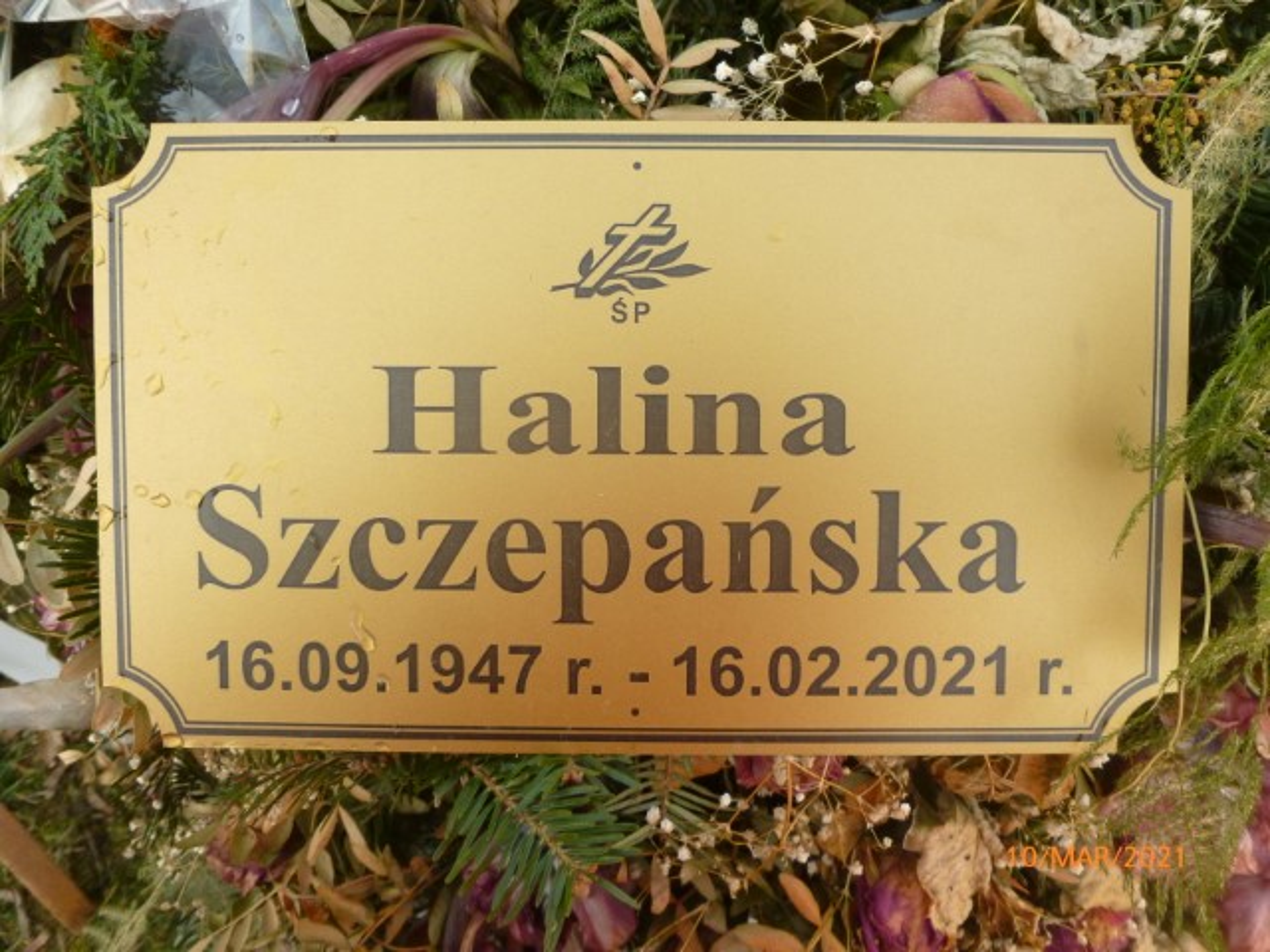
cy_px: 476
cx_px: 635
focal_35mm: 28
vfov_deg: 49.7
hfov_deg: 63.4
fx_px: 1027
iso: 200
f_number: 3.3
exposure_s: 1/160
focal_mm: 5
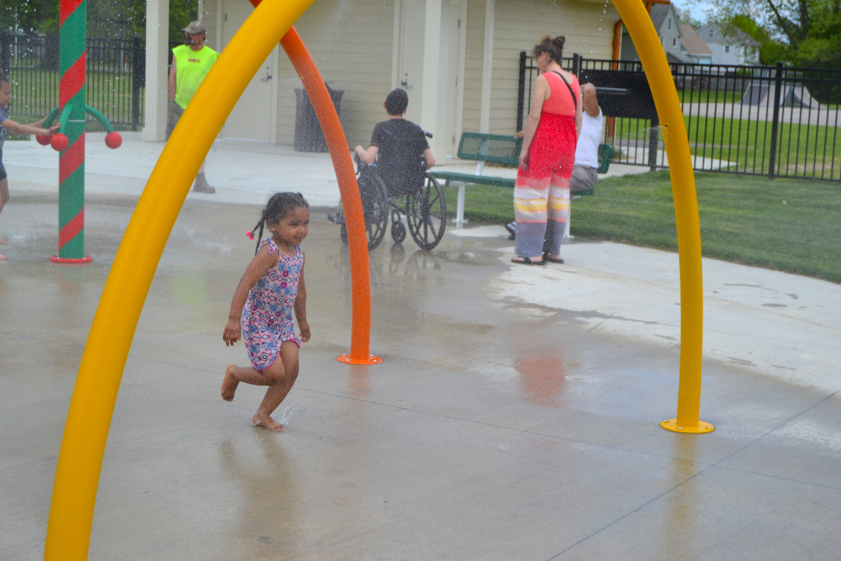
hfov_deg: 33.4
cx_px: 420
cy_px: 280
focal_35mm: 60
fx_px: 1402
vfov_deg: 22.6
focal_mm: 40
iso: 400
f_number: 6.3
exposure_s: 1/2000
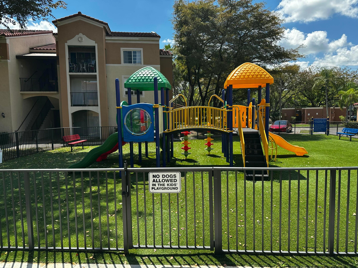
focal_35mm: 24
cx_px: 179
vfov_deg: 56.8
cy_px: 134
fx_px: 248
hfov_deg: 71.6
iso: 80
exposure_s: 1/1949
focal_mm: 6.86
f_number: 1.78
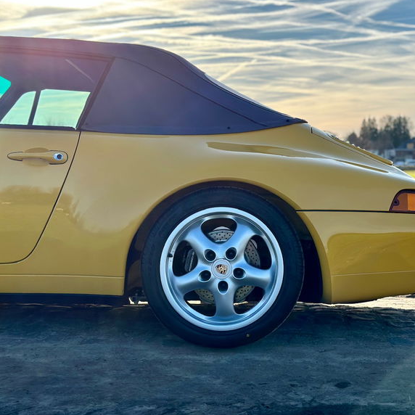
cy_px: 208
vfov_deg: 30.0
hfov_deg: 29.9
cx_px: 266
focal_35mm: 57
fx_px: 773
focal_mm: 6.86
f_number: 1.78
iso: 100
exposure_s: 1/5000
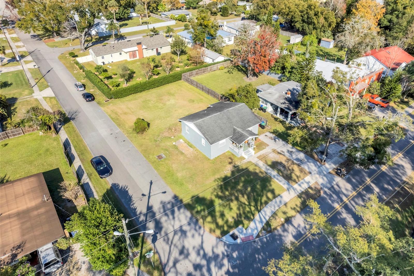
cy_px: 138
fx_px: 253
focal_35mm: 22
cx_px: 207
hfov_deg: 78.6
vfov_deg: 57.2
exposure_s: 1/200
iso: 100
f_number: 2.8
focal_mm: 8.38
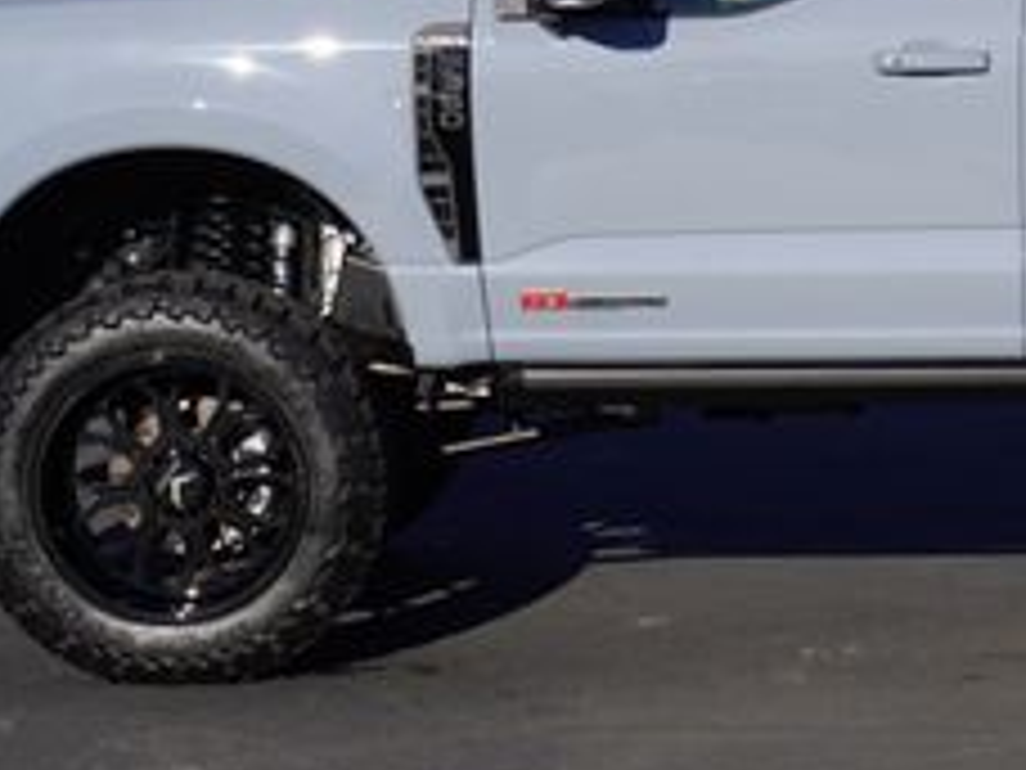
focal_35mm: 125
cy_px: 243
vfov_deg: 11.8
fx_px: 3715
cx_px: 1143
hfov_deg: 15.3
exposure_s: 1/200
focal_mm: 31
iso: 100
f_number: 11
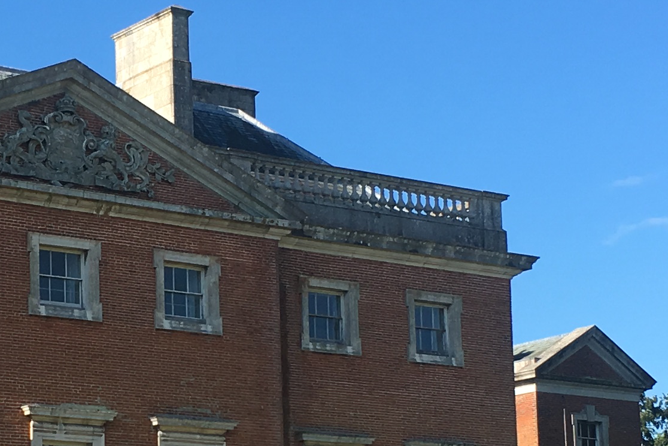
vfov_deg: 12.4
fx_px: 2022
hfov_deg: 18.6
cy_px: 429
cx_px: 120
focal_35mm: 109
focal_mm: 4.15
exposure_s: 1/777
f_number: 2.2
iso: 25
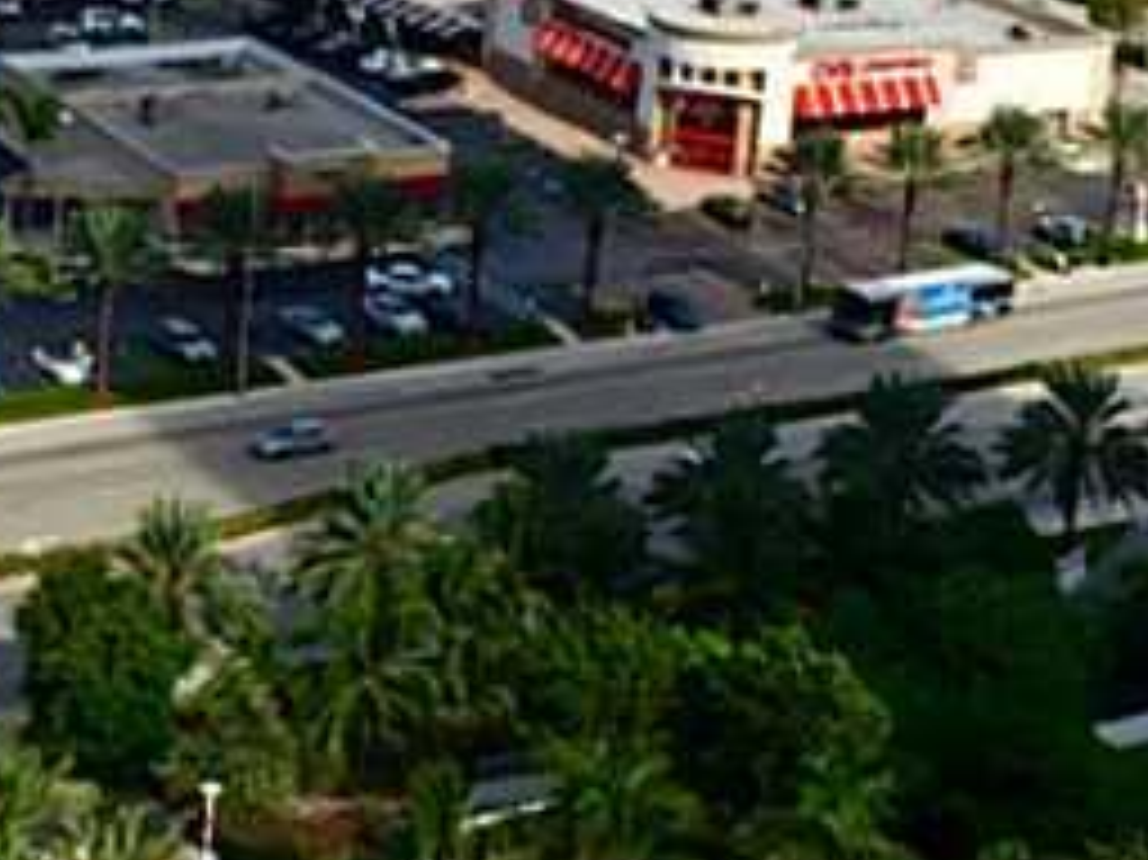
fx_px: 3016
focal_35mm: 91
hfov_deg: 21.5
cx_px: 365
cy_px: 122
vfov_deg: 16.1
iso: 32
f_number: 2.2
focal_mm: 4.15
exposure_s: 1/2475
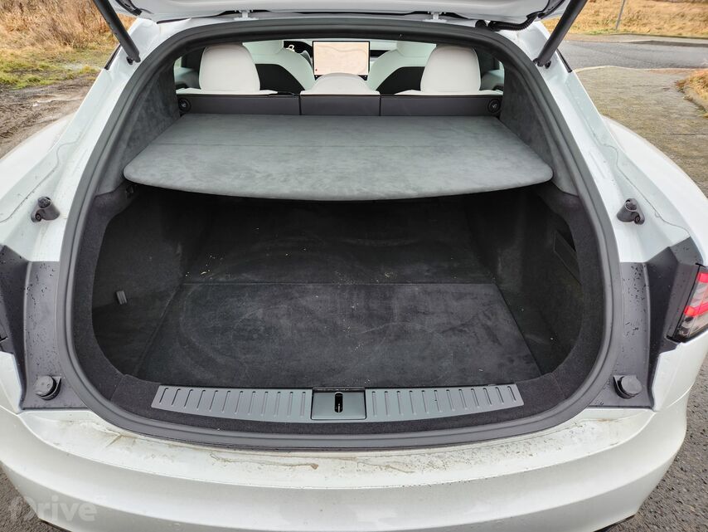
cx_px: 354
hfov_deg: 73.9
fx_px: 471
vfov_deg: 58.9
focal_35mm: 23
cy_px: 266
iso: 80
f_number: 1.8
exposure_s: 1/180
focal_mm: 5.4
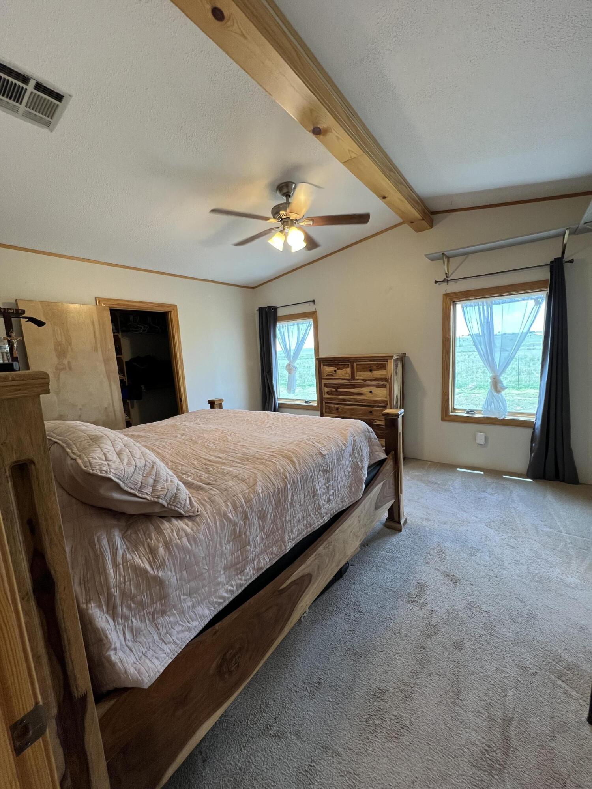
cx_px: 296
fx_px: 296
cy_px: 394
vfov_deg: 106.2
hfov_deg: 89.9
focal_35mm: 13
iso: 250
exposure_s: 1/120
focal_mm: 1.57
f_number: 1.8
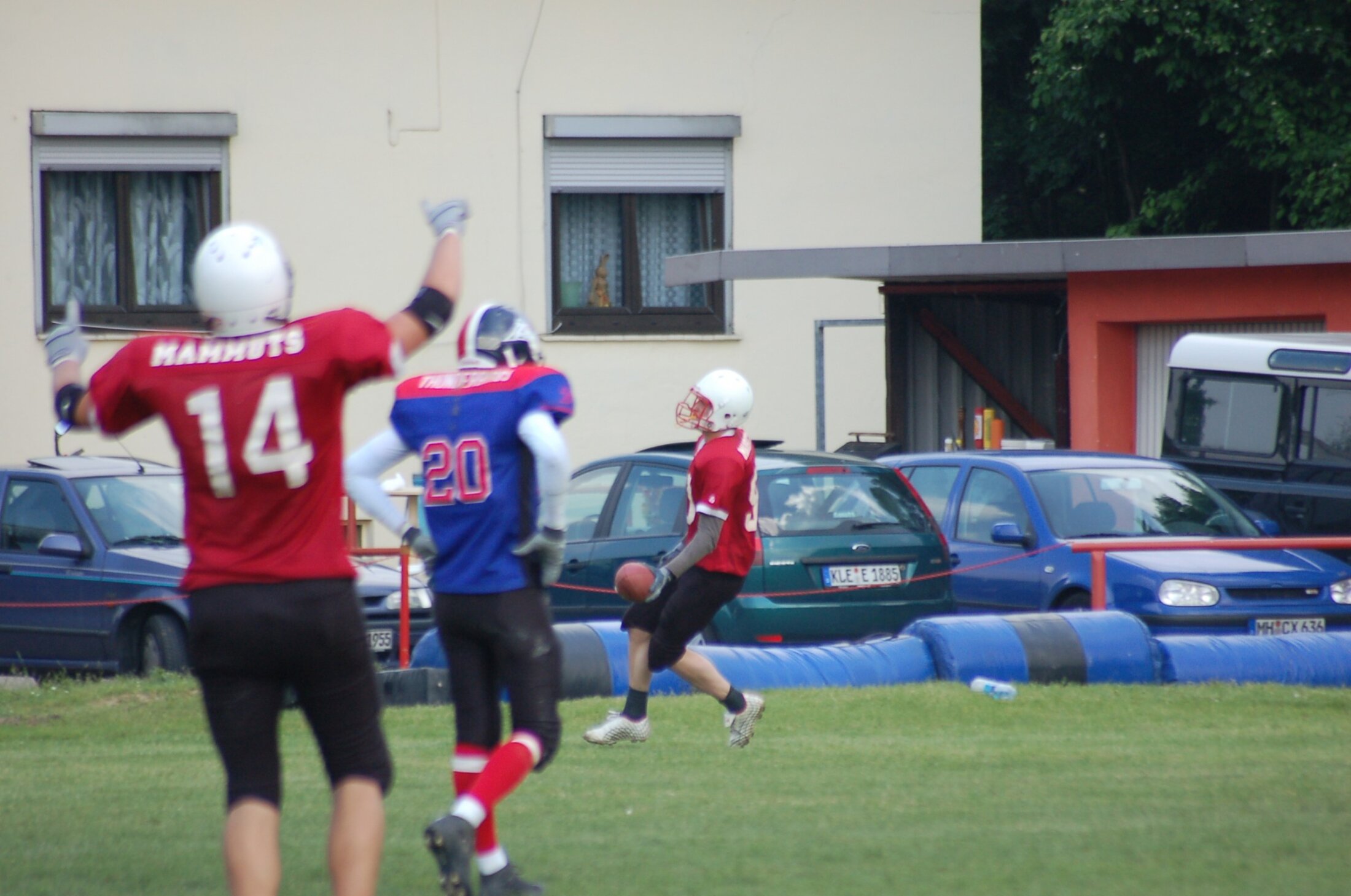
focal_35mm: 450
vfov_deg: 3.0
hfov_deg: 4.6
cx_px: 676
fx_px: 16856
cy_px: 448
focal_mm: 300
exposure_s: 1/500
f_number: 5.6
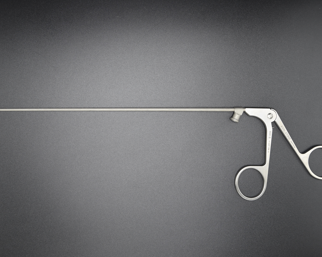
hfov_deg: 37.3
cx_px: 150
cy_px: 129
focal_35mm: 50
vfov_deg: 30.3
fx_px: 477
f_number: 5.6
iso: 400
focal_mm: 44
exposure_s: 1/125
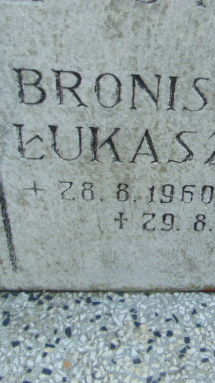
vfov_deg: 52.8
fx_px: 385
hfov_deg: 30.4
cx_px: 173
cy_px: 186
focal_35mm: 38
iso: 80
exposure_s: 1/160
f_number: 3
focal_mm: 4.5
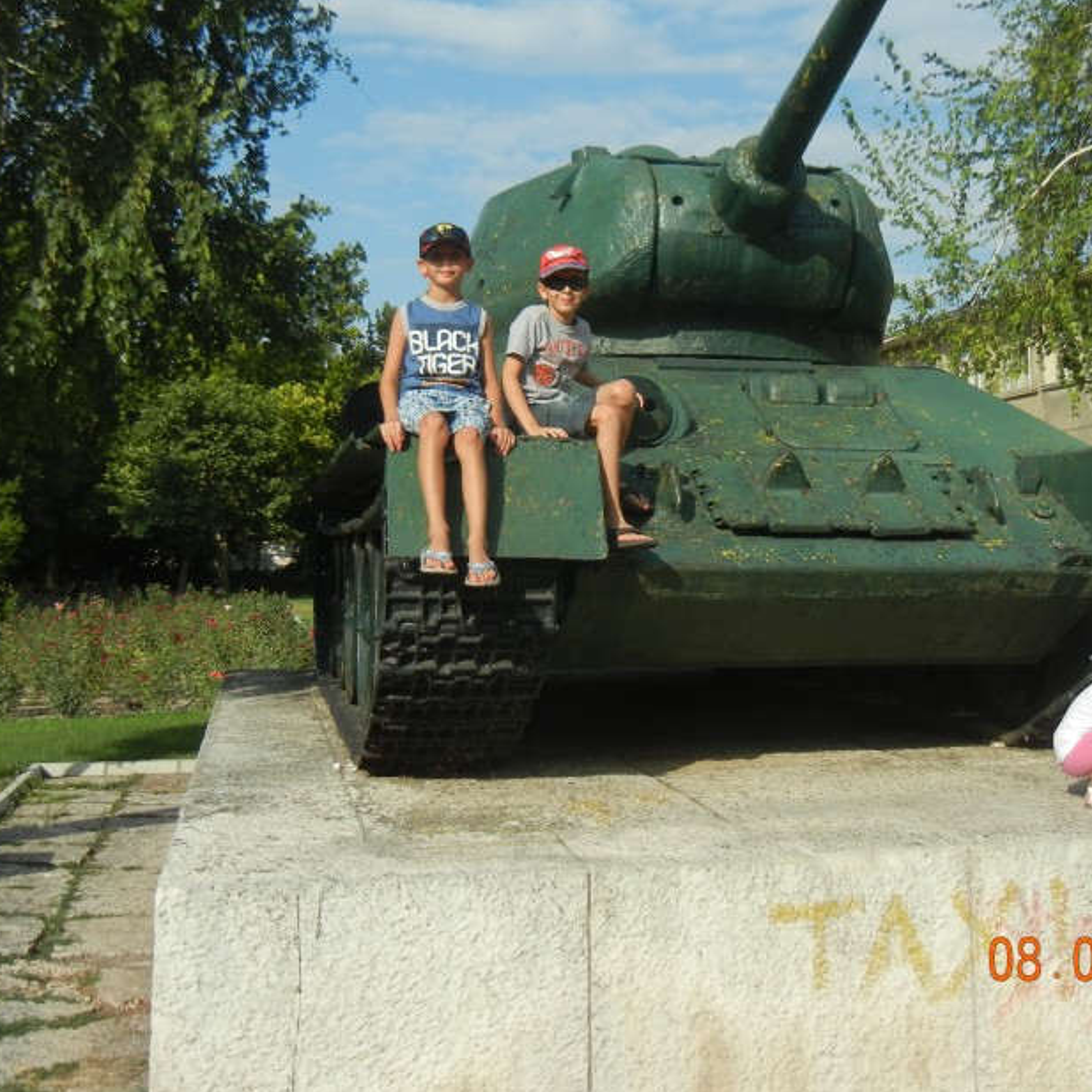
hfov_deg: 38.2
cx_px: 639
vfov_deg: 38.1
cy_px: 421
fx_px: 1570
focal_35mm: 44
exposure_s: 1/395
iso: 160
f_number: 7
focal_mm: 5.4
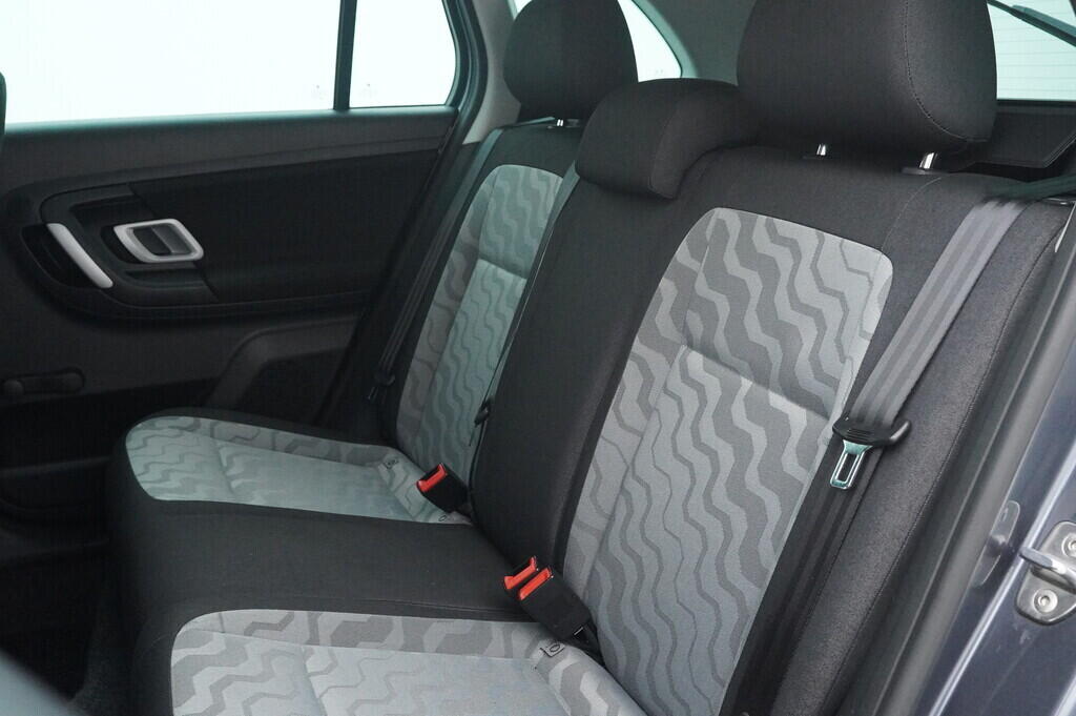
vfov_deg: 36.8
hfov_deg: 53.2
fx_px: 1075
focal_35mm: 36
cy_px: 358
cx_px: 538
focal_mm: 24
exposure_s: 1/320
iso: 6400
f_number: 5.6
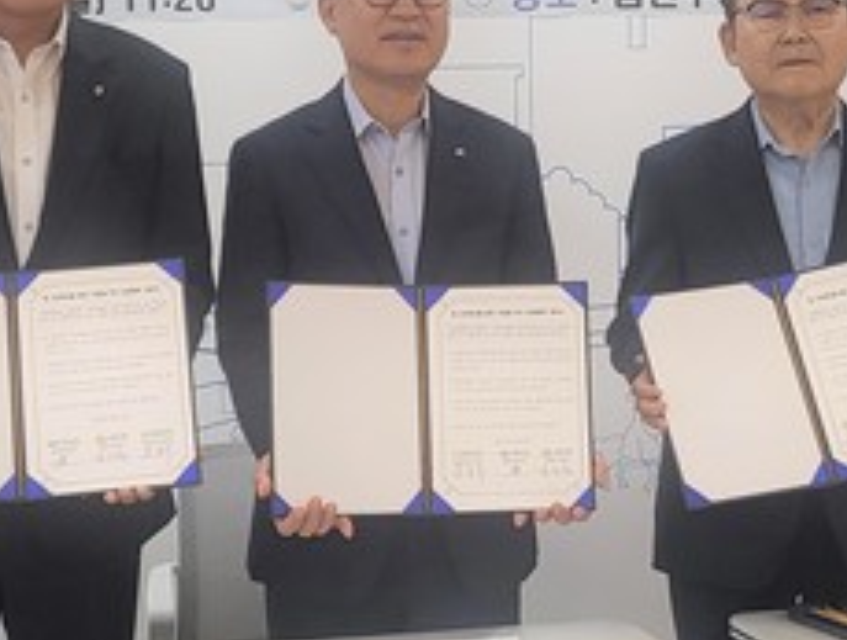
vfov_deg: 21.7
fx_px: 1668
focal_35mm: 68
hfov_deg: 28.4
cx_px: 329
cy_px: 381
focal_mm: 4.25
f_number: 1.8
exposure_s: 1/120
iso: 100
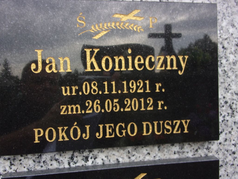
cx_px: 119
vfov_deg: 49.7
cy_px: 90
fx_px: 193
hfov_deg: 63.4
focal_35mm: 28
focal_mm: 5.1
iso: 80
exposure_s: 1/100
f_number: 3.9
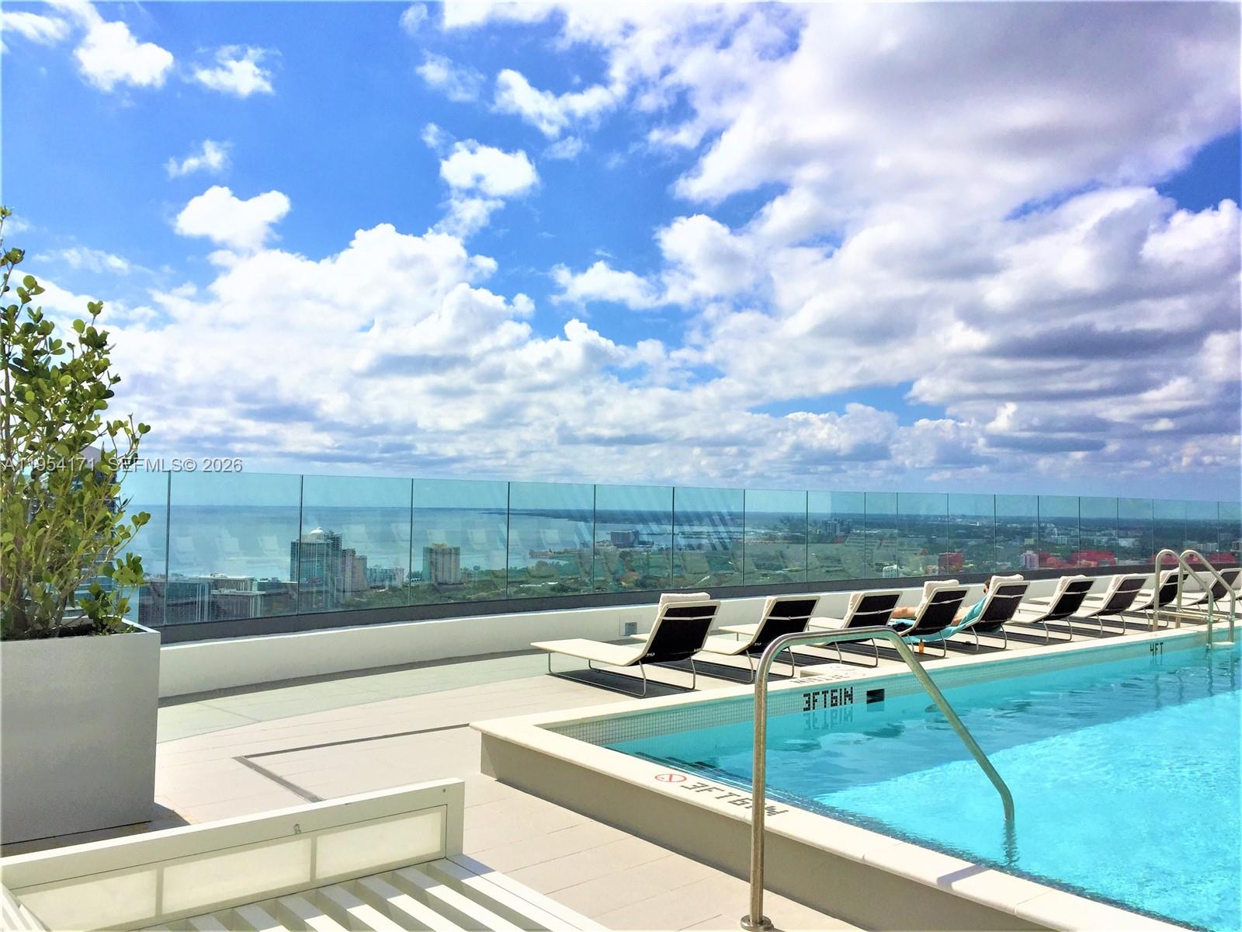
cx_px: 621
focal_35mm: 29
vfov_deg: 48.2
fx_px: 1041
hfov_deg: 61.7
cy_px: 466
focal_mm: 4.15
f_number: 2.2
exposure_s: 1/7937
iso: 32
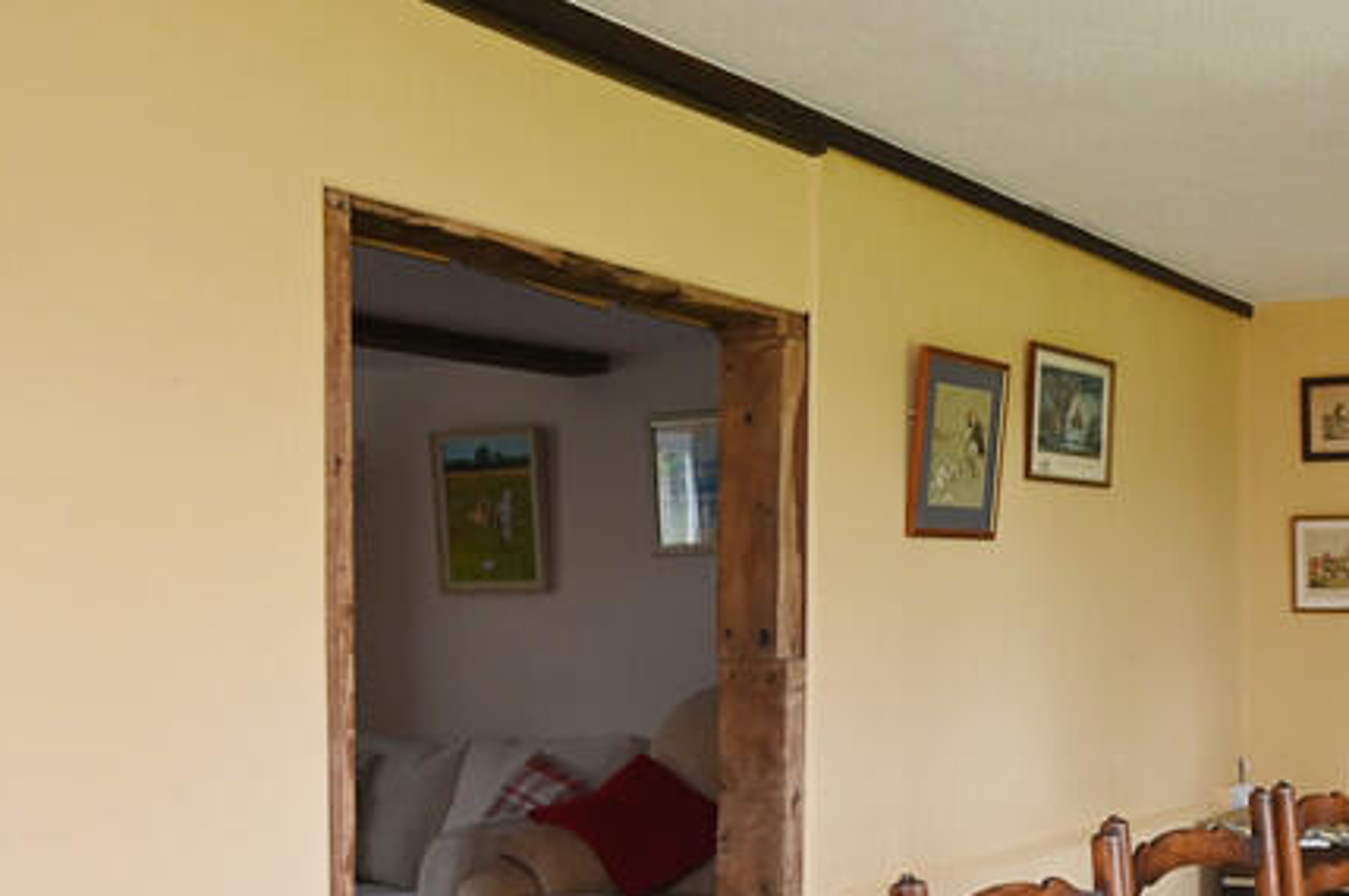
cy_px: 643
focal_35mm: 43
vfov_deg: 30.7
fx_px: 1609
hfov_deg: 38.7
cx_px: 1431
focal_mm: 18
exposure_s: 1/60
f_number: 4
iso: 360
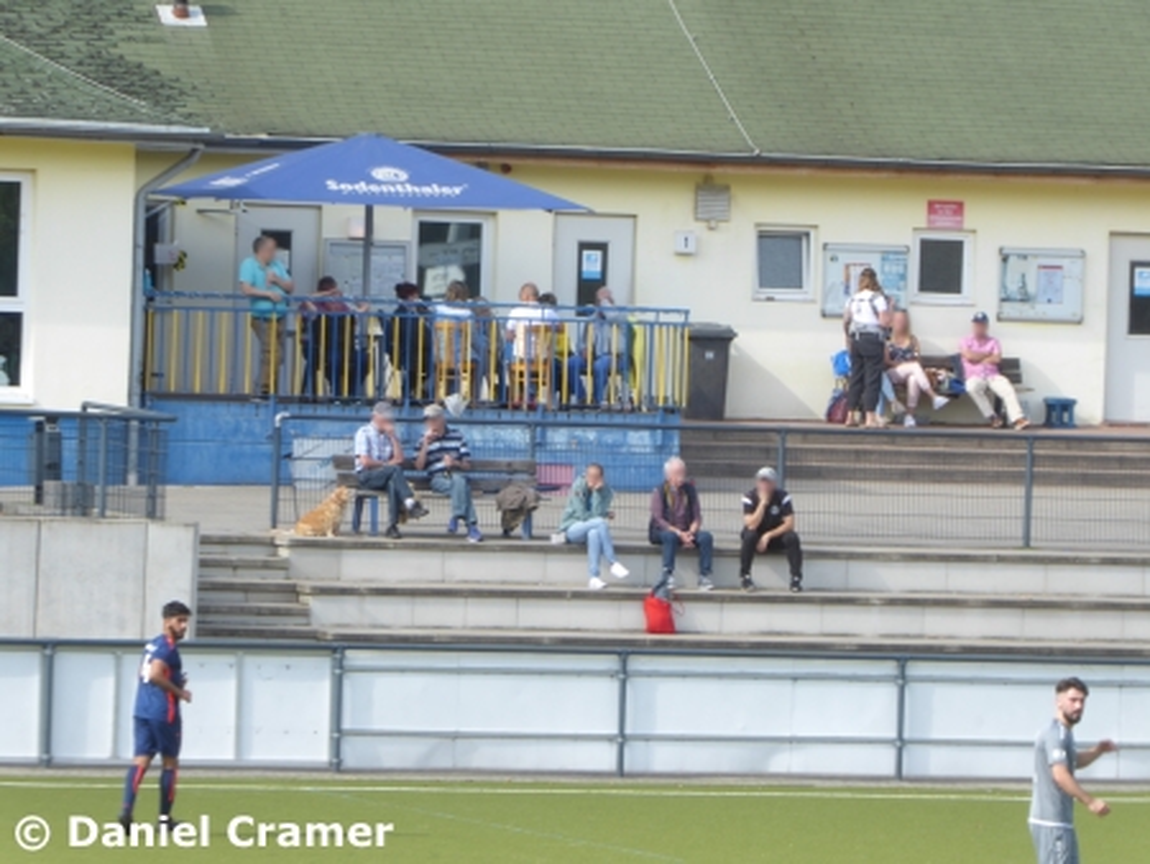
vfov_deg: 5.0
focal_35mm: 300
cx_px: 575
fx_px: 9972
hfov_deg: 6.6
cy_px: 432
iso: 80
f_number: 5.8
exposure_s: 1/100
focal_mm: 53.8
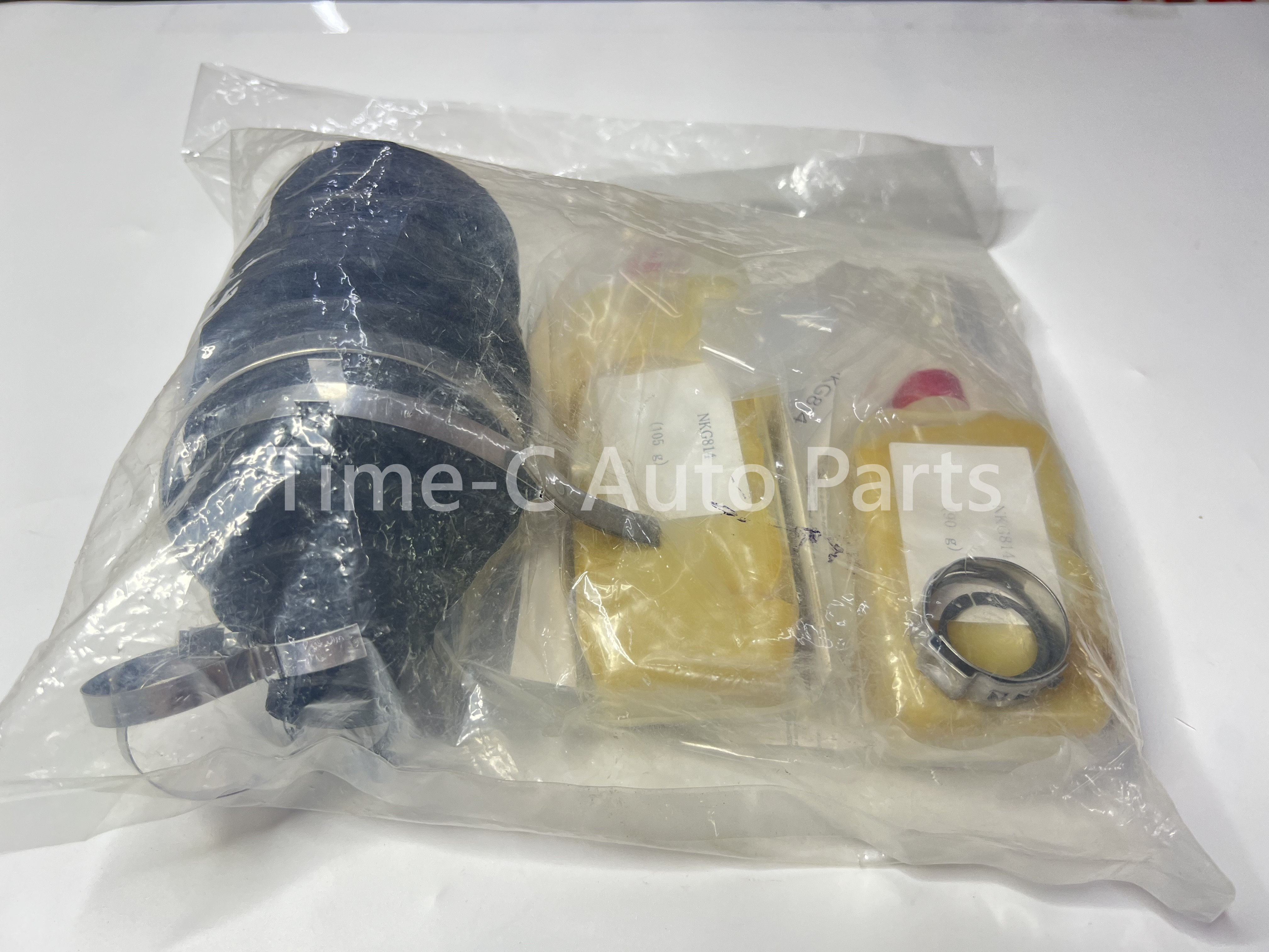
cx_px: 634
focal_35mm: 26
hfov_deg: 67.3
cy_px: 476
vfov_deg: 53.1
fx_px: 953
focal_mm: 5.7
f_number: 1.5
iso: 125
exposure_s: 1/121
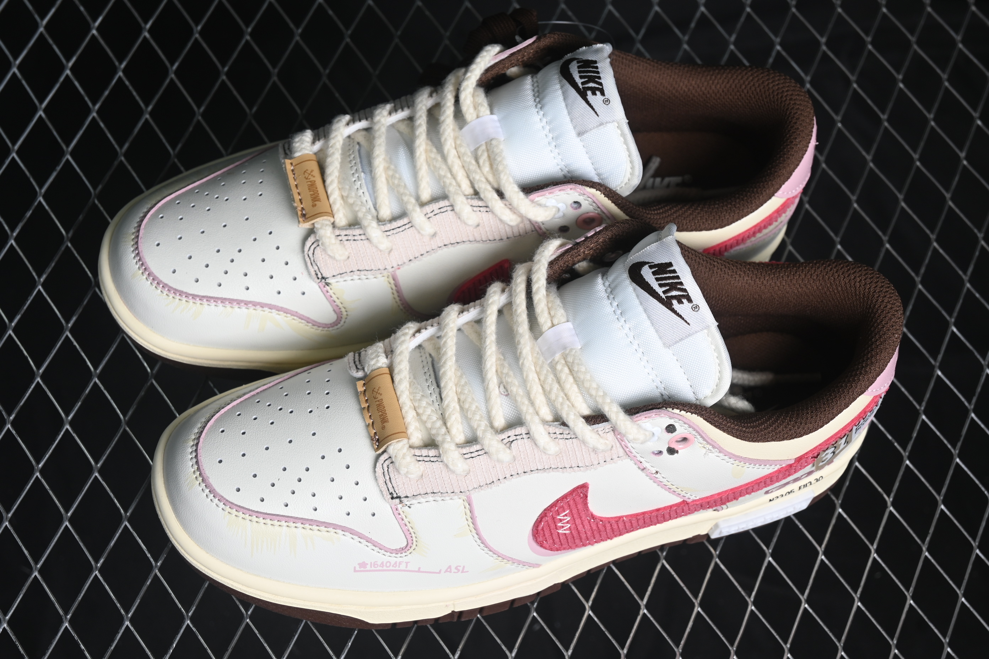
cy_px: 330
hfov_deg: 27.0
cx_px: 494
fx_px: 2060
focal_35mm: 75
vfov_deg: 18.2
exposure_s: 1/80
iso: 160
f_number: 7.1
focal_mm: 50
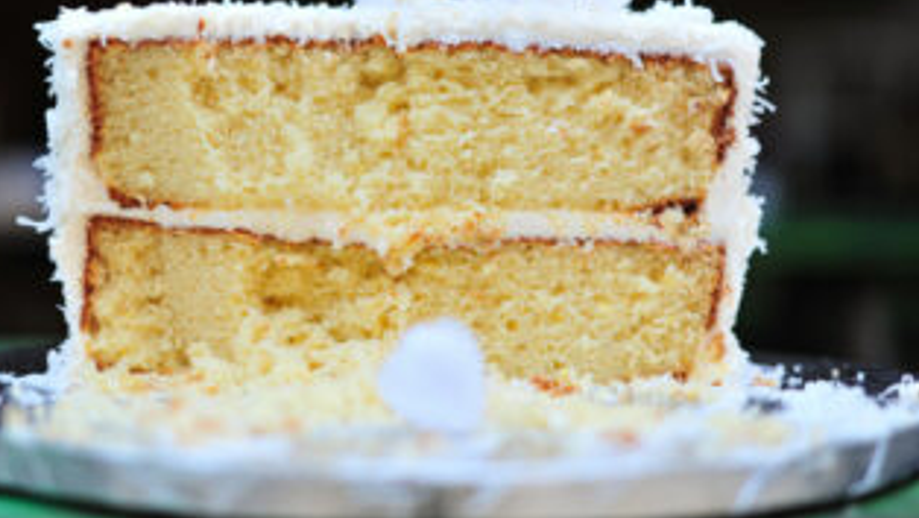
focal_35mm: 70
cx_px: 366
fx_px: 1707
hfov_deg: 30.1
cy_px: 186
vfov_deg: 17.2
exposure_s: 1/320
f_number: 1.8
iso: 200
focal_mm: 50
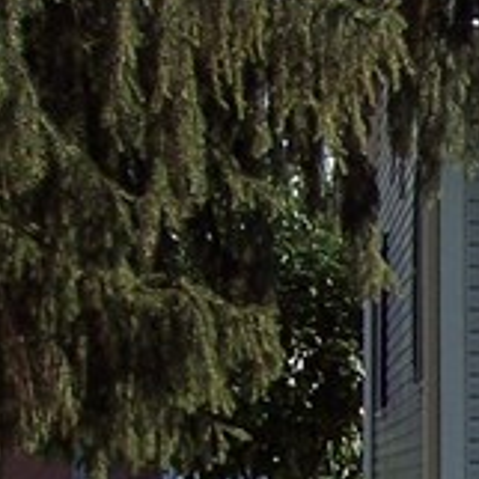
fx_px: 3429
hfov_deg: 7.3
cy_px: 342
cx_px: 1321
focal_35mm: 219
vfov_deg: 8.0
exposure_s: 1/750
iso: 100
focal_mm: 8
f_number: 3.4
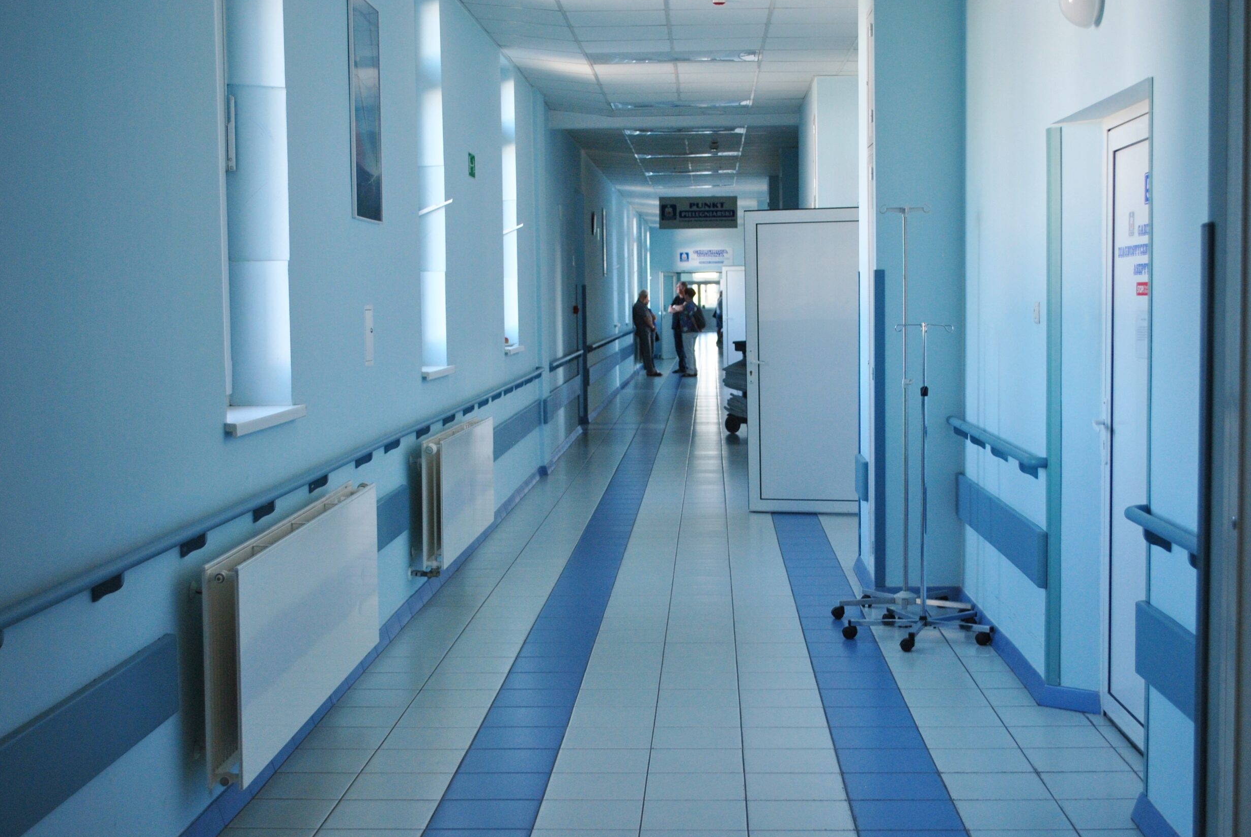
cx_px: 627
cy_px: 424
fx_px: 1739
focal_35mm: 50
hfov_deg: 39.6
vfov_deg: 27.1
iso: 400
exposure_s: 1/60
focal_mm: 32
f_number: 4.8
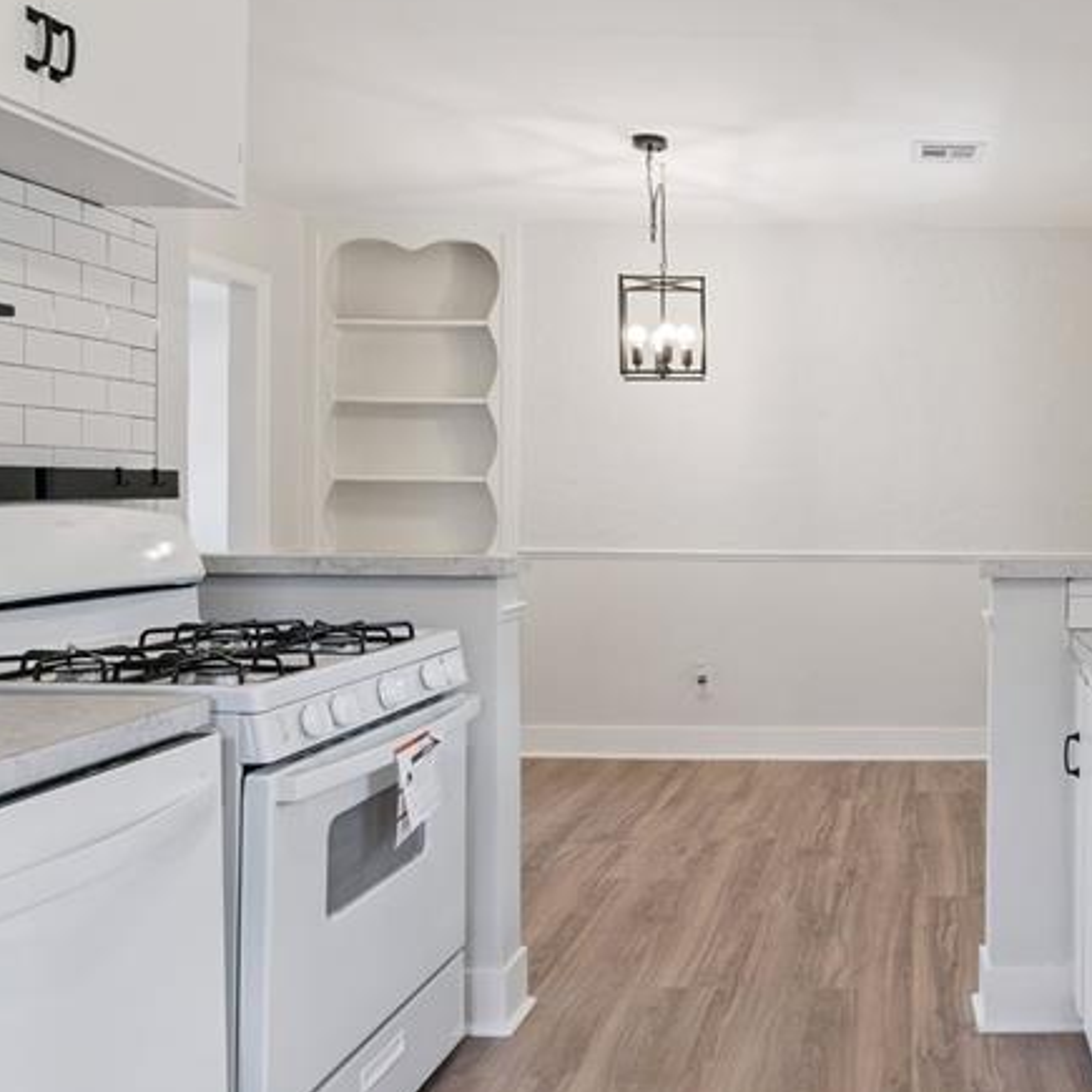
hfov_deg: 47.1
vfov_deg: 51.0
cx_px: 939
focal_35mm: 32
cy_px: 497
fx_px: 1142
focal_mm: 16
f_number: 7.1
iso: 200
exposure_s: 1/15
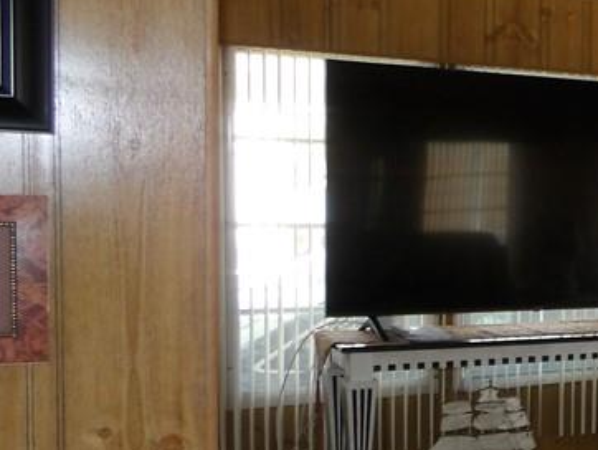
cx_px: 833
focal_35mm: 65
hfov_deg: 24.7
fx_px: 1124
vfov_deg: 22.6
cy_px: 275
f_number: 4.1
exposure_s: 1/30
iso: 200
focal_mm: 4.2
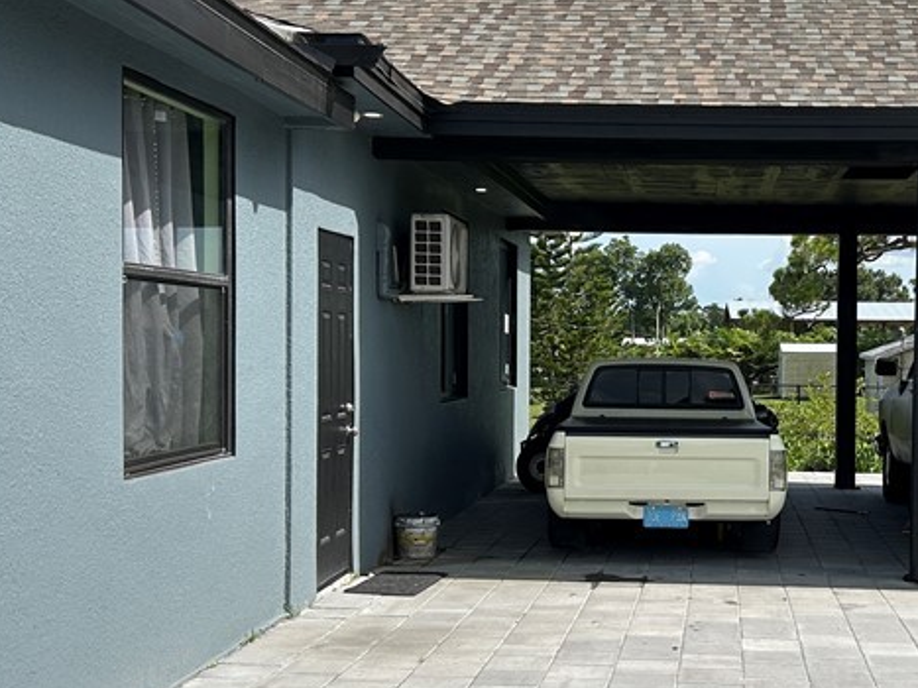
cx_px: 698
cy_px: 397
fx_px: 1511
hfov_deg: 33.1
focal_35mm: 57
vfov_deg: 25.6
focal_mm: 5.7
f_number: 1.5
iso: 50
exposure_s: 1/4444
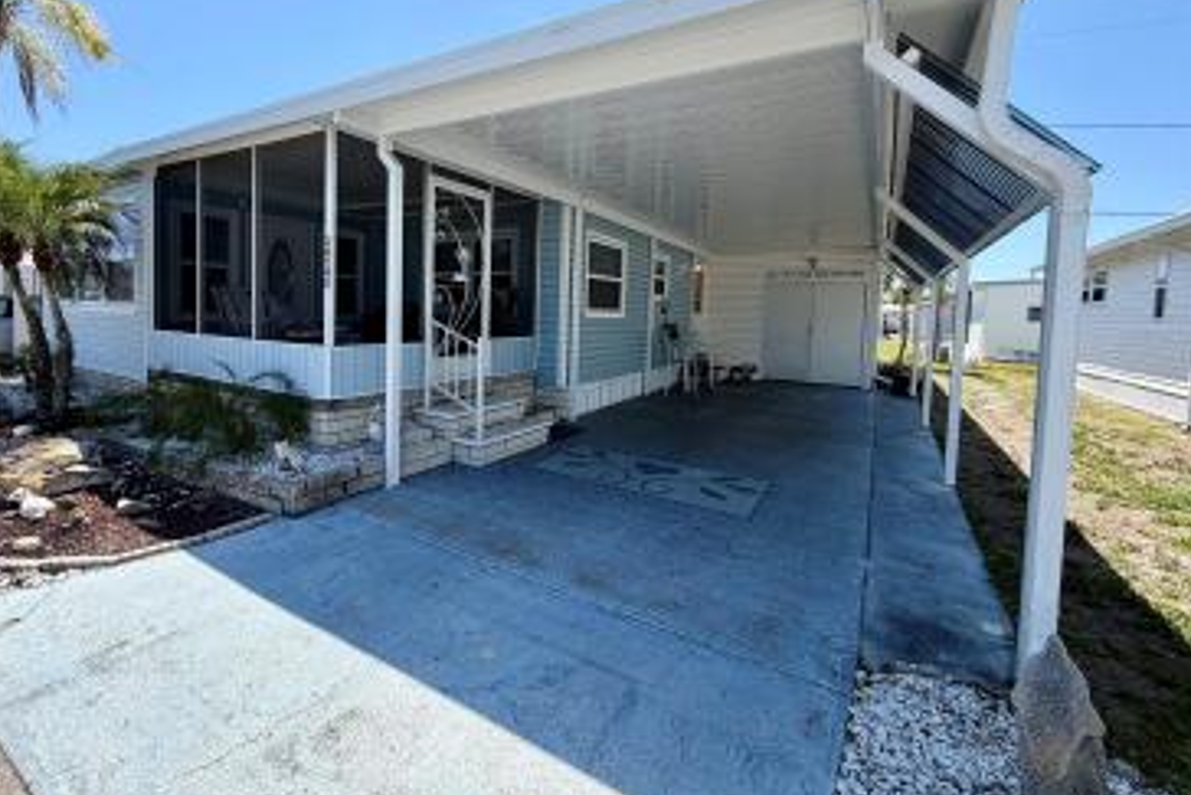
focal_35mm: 16
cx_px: 543
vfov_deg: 73.3
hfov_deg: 96.5
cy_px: 337
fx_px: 530
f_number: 2.2
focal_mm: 2.22
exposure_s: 1/770
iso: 32
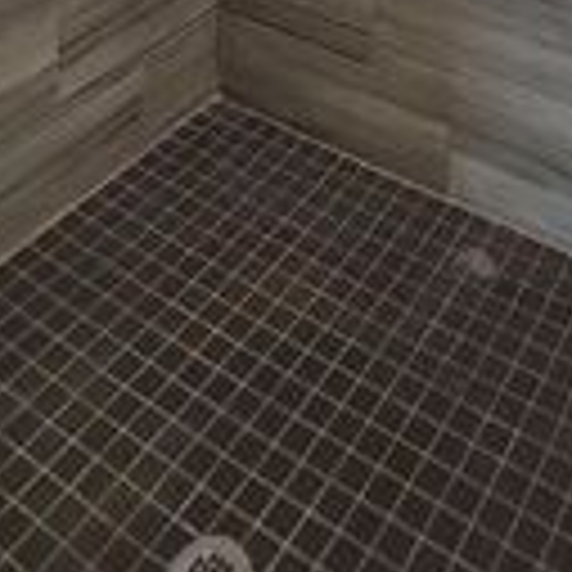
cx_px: 430
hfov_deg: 34.6
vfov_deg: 23.6
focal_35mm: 48
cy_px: -387
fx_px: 897
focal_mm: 2.2
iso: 200
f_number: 2.2
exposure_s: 1/60
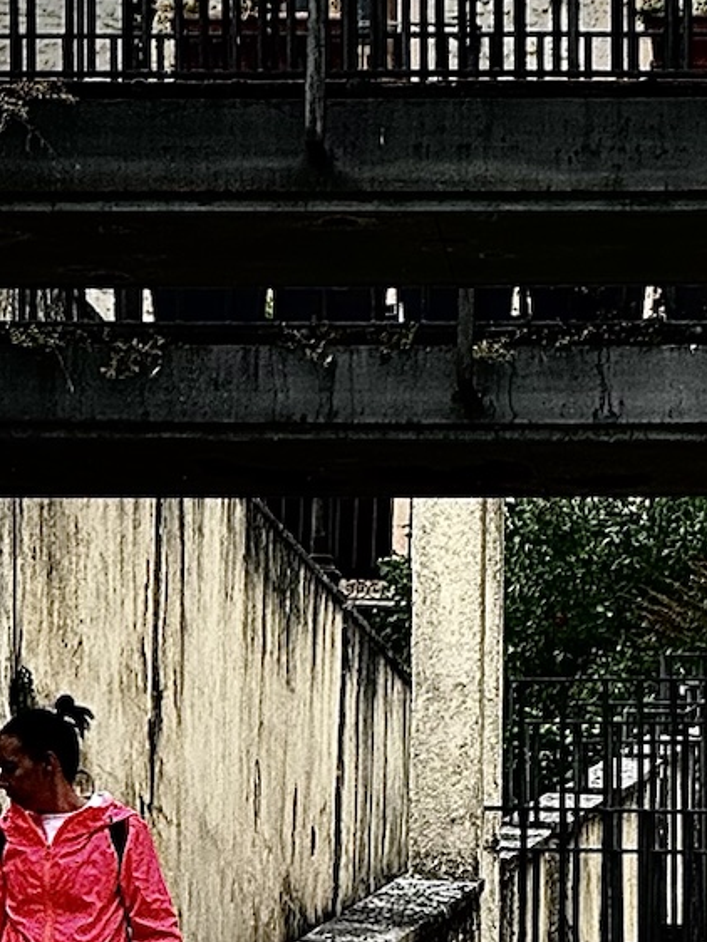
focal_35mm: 427
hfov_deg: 3.5
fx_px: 11619
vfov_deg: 4.6
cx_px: 730
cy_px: 1519
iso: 50
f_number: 2.8
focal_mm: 15.66
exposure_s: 1/576
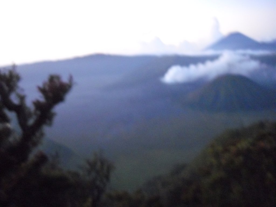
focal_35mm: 38
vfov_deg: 37.7
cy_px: 104
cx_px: 138
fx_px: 303
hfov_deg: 49.0
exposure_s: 1/10
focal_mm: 6.2
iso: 800
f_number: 2.8
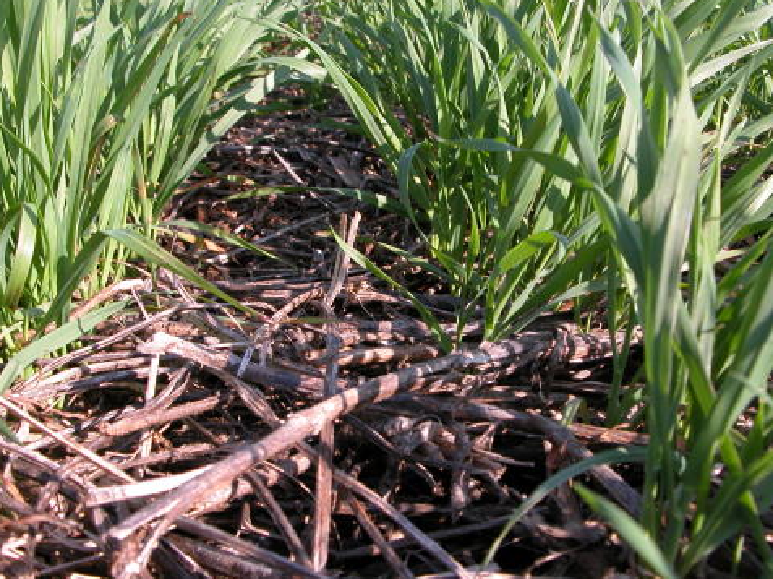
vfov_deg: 30.8
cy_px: 303
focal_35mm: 47
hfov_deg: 40.5
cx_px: 386
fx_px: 1049
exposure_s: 1/172
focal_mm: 8.9
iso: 100
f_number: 5
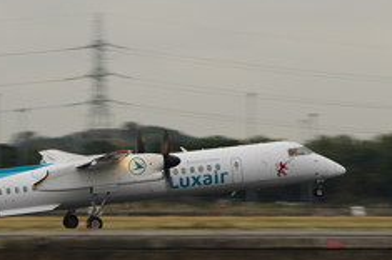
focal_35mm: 386
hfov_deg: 5.3
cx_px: 88
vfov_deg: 3.6
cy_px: 119
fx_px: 4197
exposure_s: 1/125
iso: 1000
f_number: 8
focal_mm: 135
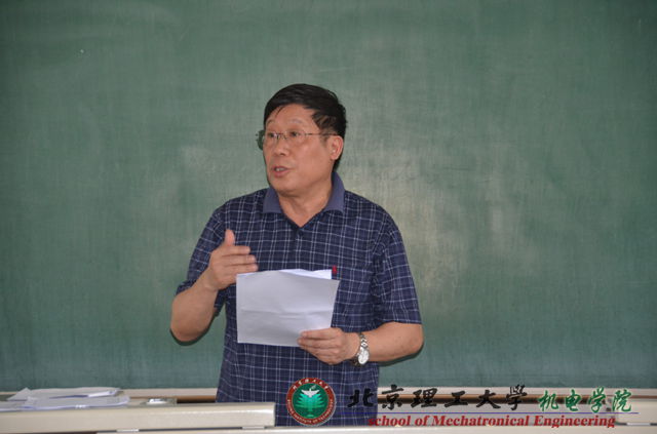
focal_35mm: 142
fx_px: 2594
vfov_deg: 9.6
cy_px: 217
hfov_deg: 14.4
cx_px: 328
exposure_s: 1/60
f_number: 5.3
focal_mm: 95
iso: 800
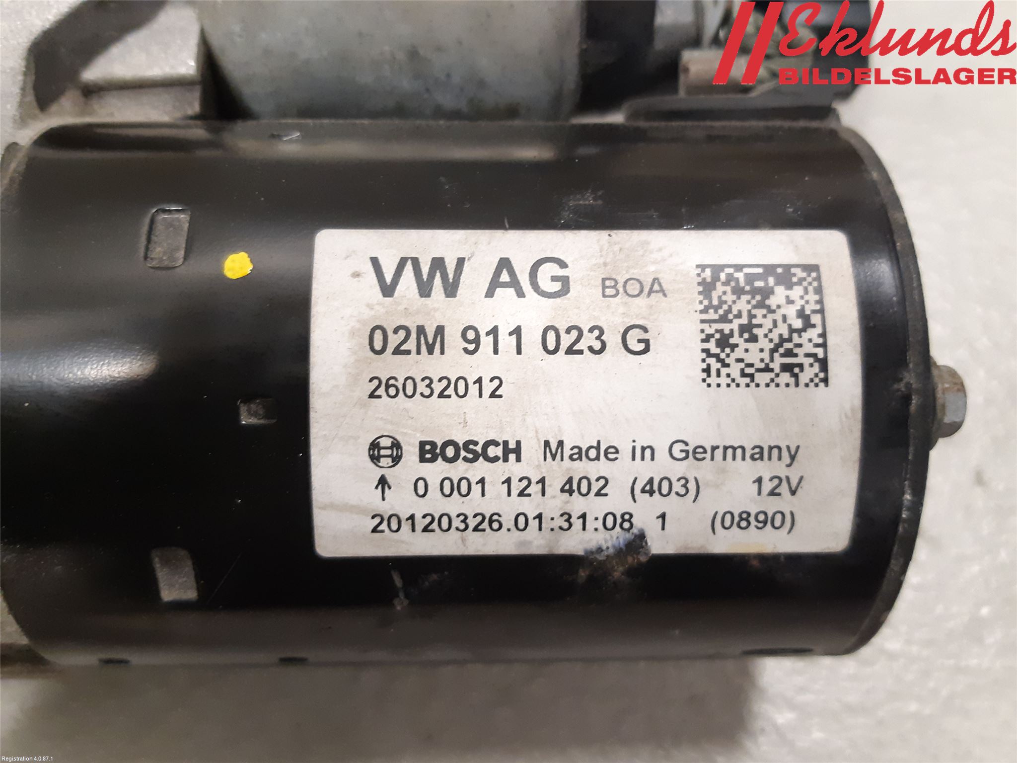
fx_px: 764
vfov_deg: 53.1
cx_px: 508
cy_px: 382
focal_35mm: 26
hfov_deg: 67.3
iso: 250
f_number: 1.7
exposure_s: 1/50
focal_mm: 3.93
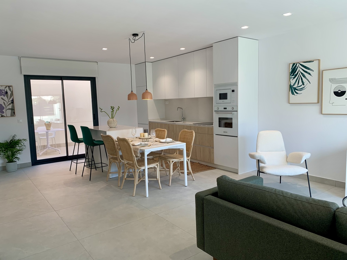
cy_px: 130
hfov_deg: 67.3
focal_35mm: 26
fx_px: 261
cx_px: 174
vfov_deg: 53.1
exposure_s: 1/100
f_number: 1.8
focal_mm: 4.25
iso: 32
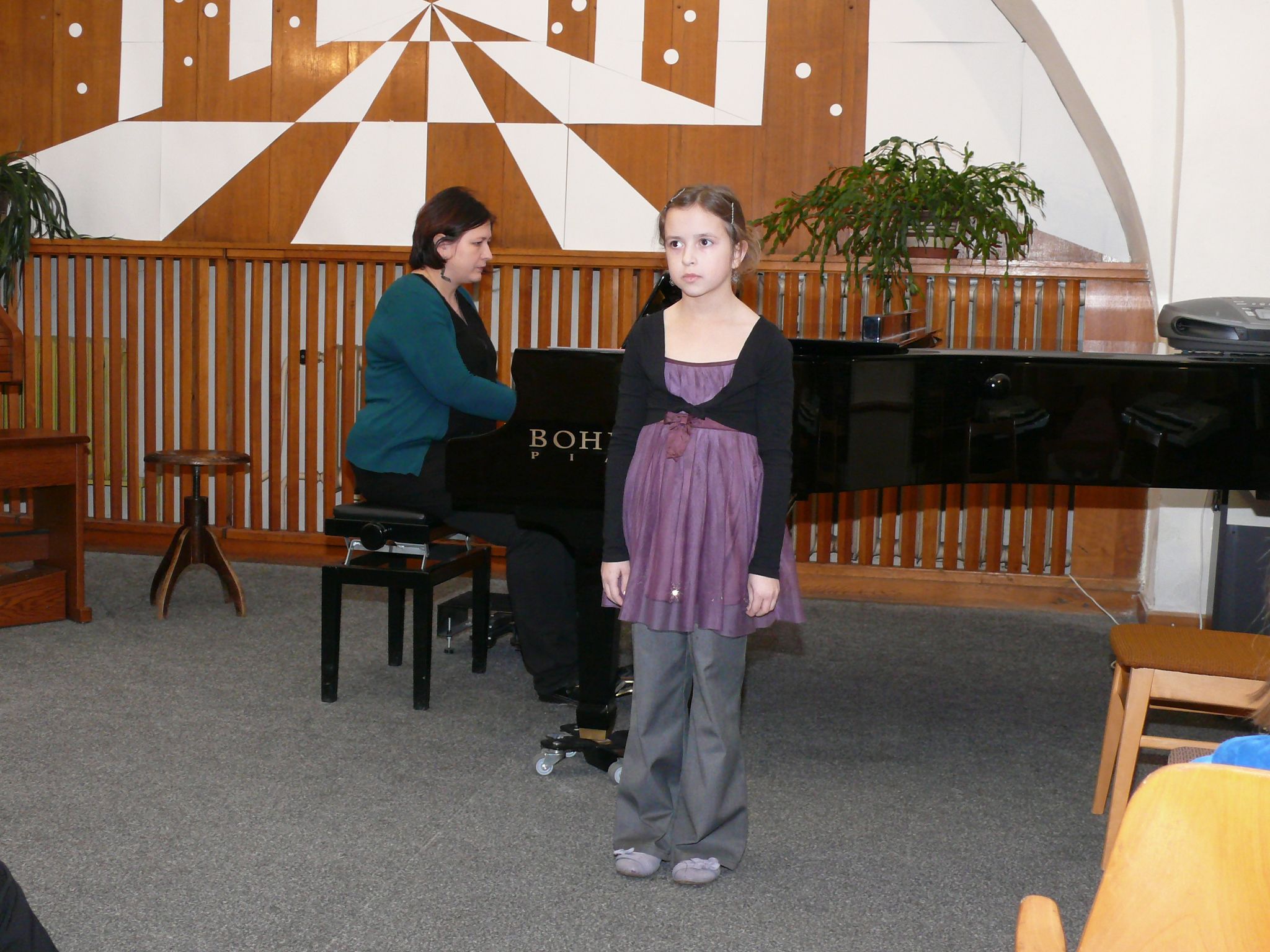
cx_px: 635
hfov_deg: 38.2
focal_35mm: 50
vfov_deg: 29.1
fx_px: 1834
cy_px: 476
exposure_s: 1/30
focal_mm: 9
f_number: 2.8
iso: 200
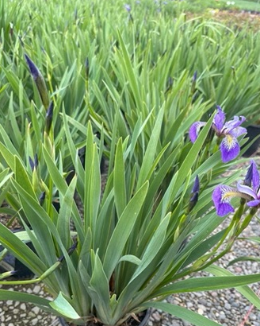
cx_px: 136
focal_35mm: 32
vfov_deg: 54.8
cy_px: 211
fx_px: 308
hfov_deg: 45.8
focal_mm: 6.86
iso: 64
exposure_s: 1/192
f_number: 1.78
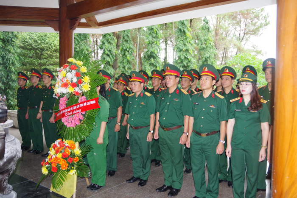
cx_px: 148
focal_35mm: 31
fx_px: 256
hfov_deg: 60.3
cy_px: 99
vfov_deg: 42.3
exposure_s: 1/100
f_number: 4
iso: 800
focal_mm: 21
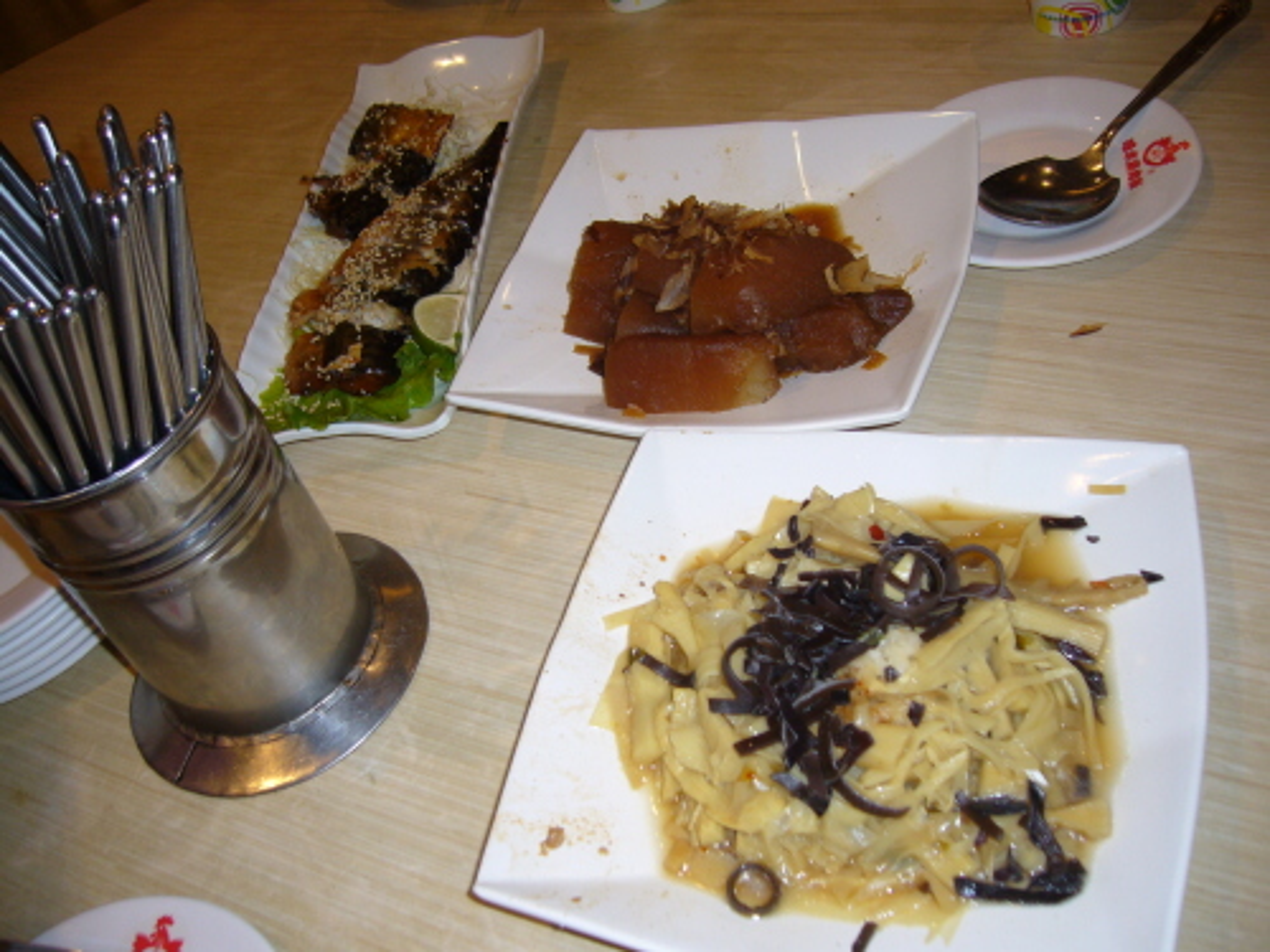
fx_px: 1284
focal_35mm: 35
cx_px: 635
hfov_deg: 52.6
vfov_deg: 40.7
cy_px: 476
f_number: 2.8
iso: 100
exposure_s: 1/60
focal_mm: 5.8
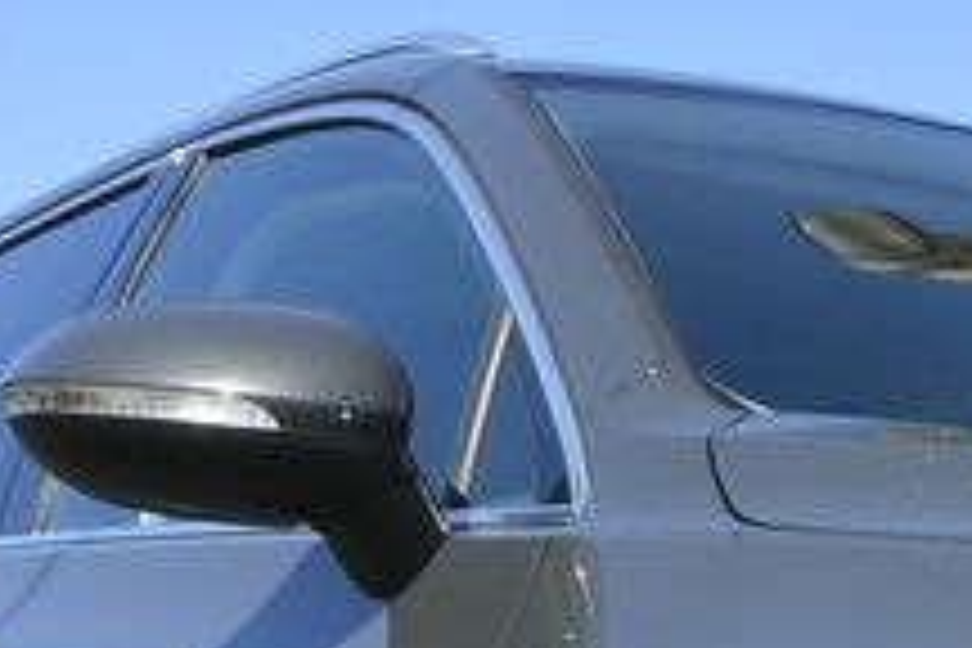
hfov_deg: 14.7
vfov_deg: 10.0
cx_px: 1534
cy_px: 1280
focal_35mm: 128
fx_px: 3456
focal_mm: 10
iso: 160
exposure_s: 1/250
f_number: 9
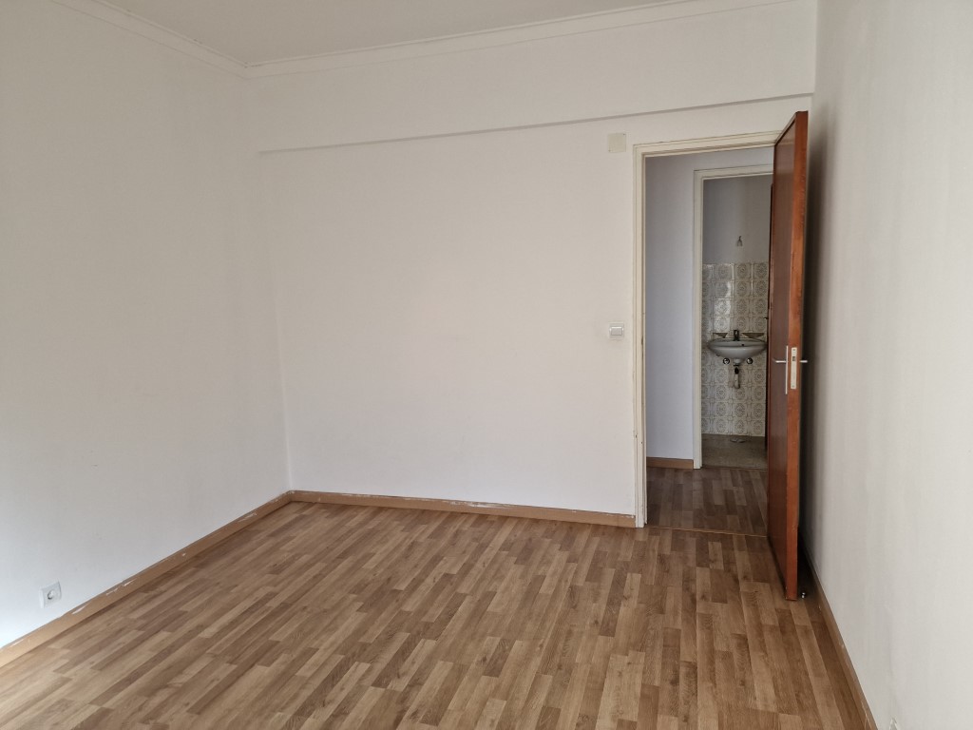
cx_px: 486
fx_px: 646
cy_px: 365
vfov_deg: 58.9
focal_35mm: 23
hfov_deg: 73.9
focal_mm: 6.4
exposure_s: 1/180
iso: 50
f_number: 1.8
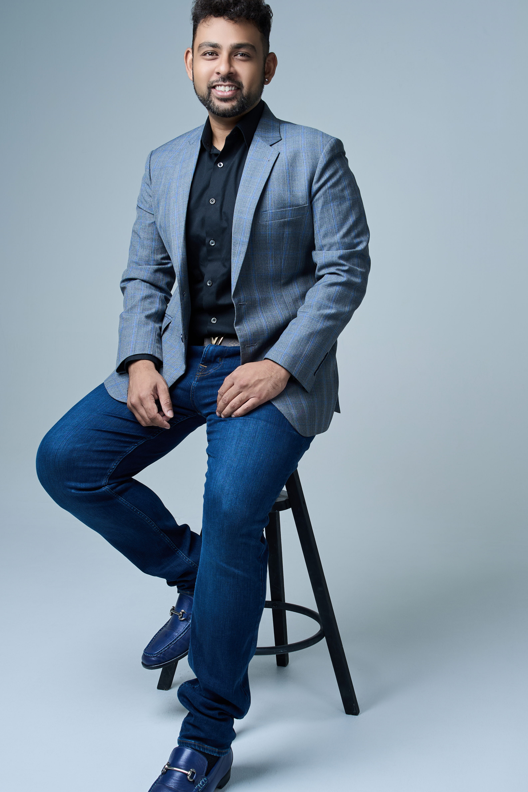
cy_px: 415
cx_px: 266
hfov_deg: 28.1
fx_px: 1056
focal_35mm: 48
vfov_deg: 41.1
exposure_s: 1/100
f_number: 9
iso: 100
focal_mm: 39
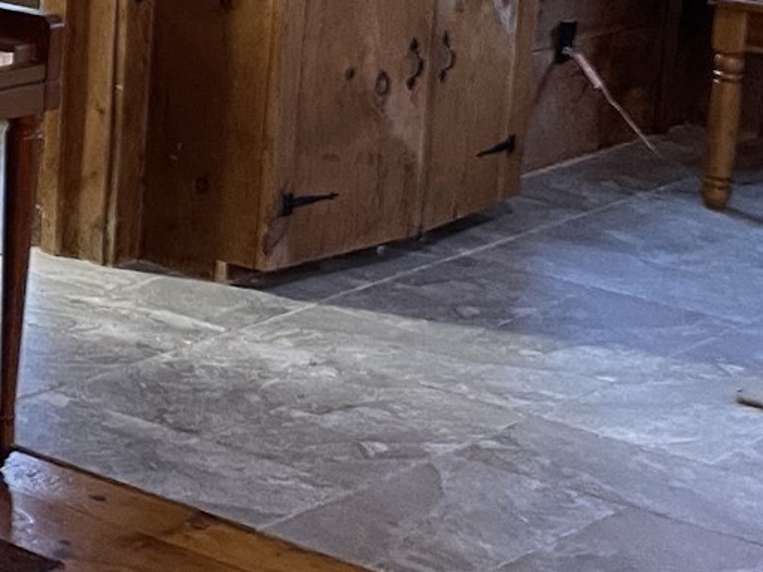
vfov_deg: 14.0
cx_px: -593
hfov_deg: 16.1
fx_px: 2292
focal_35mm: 104
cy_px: 12
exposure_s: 1/30
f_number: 1.6
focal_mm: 4.2
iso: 640
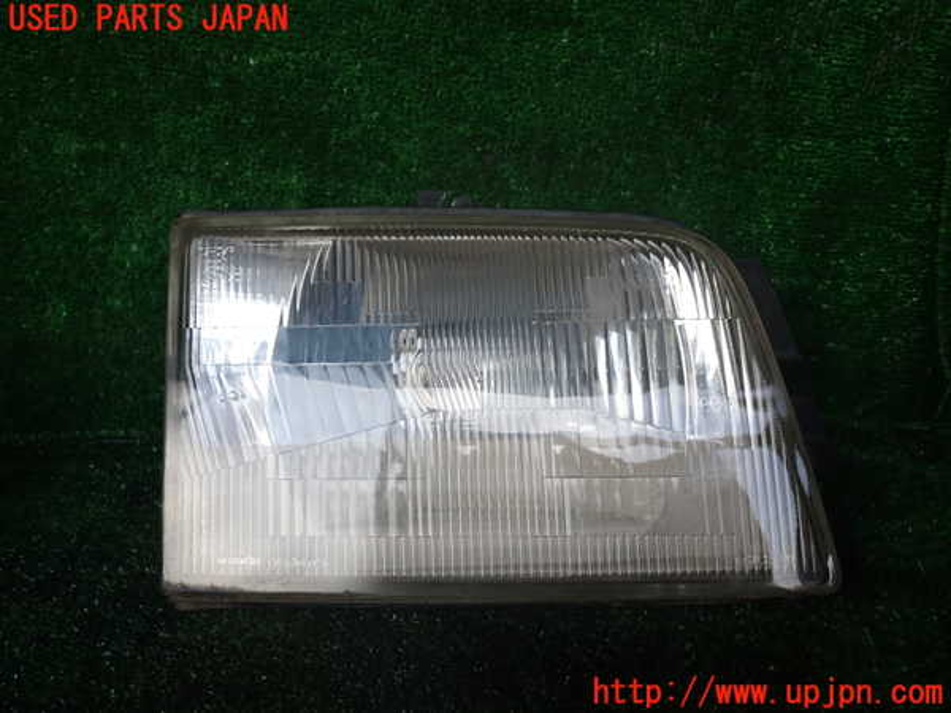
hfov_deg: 60.0
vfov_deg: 46.8
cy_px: 356
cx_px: 476
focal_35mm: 30
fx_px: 824
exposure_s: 1/80
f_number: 2.3
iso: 100
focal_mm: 5.4
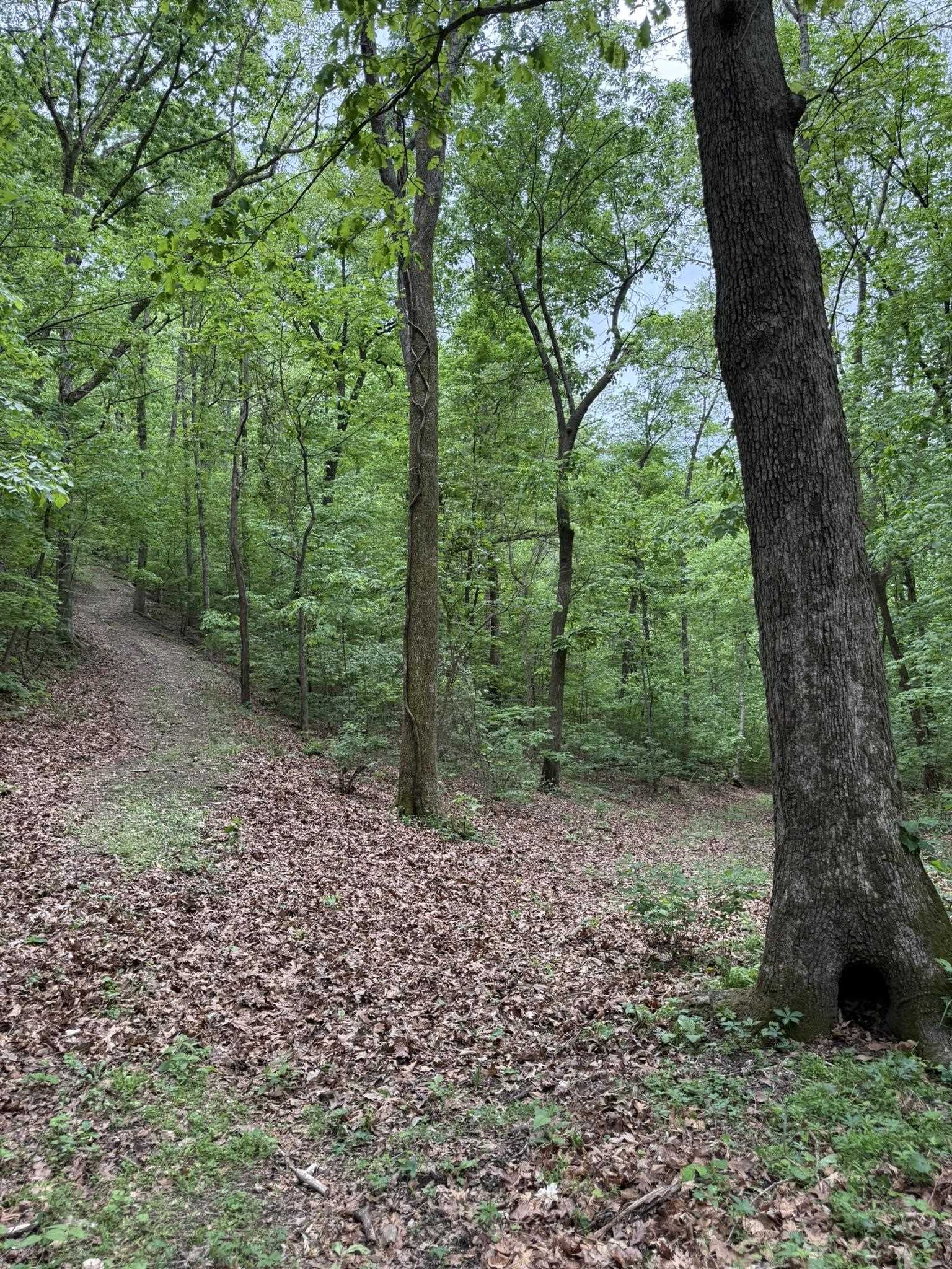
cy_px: 634
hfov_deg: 56.8
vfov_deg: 71.6
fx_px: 880
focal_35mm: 24
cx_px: 476
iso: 100
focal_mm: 6.76
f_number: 1.78
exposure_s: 1/383
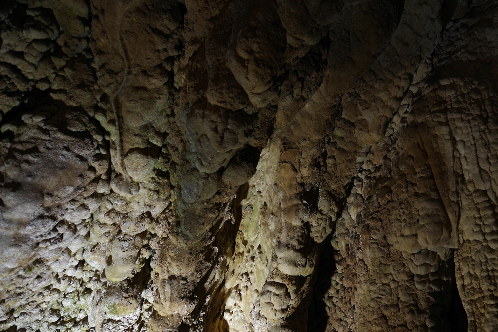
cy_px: 158
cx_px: 354
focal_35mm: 23
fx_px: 318
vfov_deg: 55.1
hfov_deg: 72.4
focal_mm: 15
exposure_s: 1/25
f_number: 2.8
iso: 800
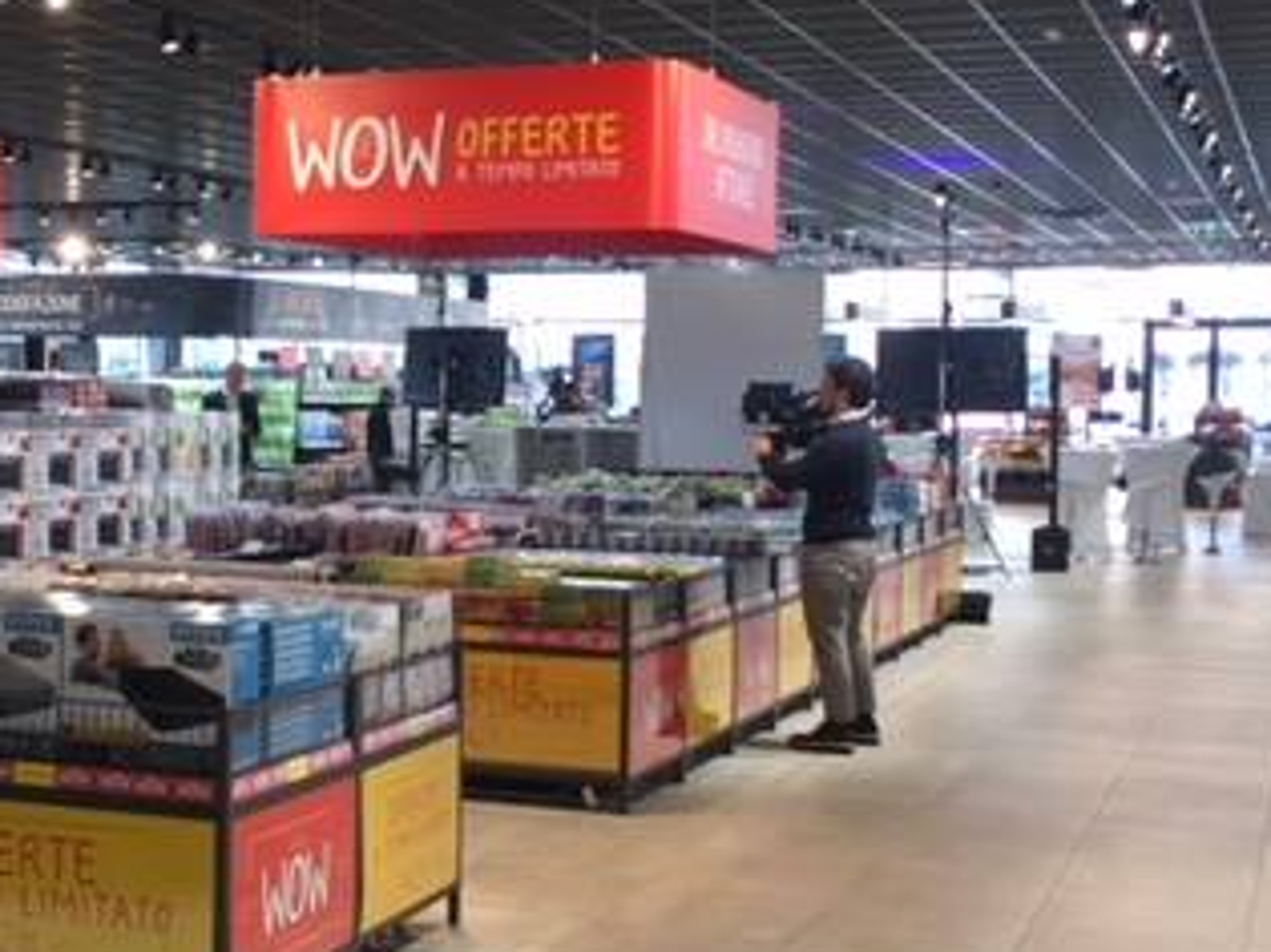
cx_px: 323
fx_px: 2165
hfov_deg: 32.1
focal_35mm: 59
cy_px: 492
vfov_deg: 24.8
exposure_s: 1/50
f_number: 2.2
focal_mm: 4.15
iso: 40
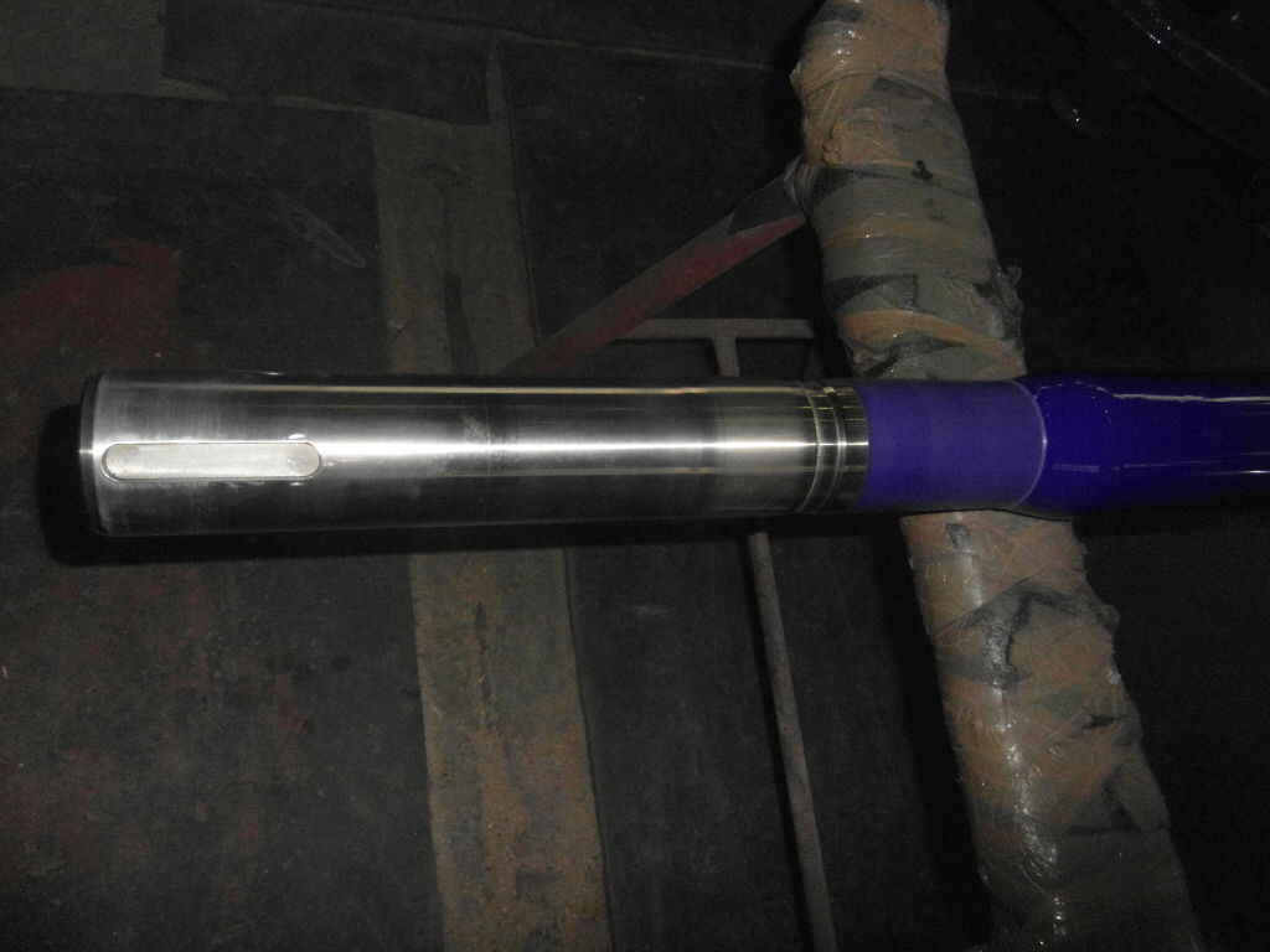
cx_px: 635
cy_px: 476
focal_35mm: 24
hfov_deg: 71.6
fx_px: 881
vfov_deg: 56.8
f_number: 7.3
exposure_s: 1/30
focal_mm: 4
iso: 480
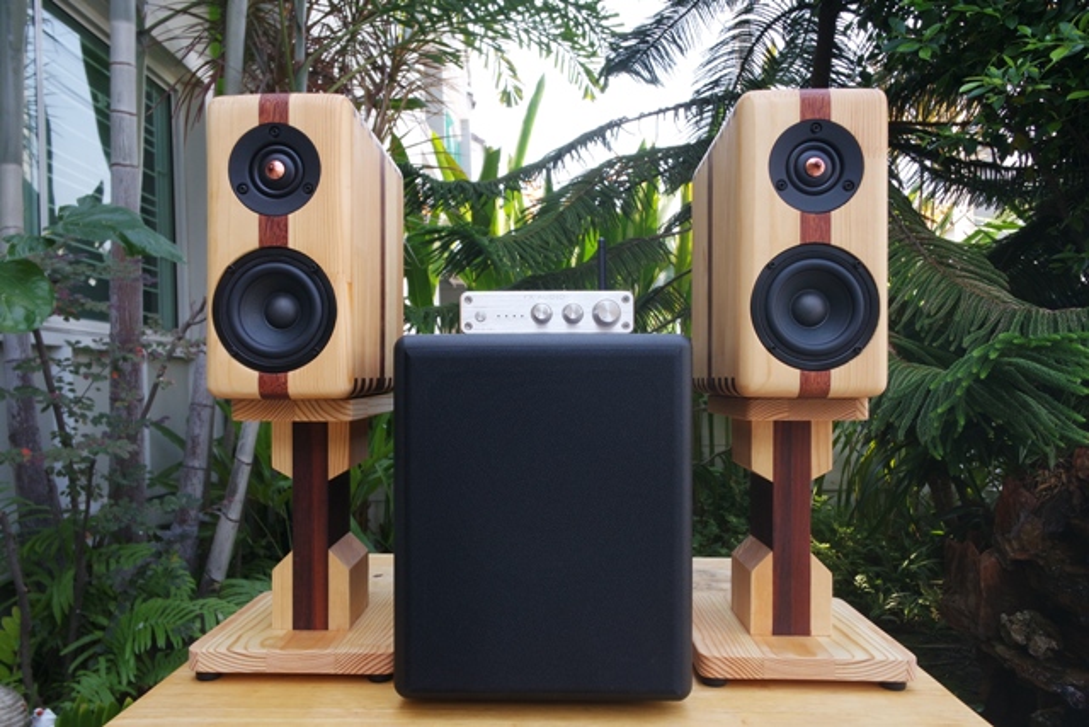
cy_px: 364
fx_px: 726
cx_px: 544
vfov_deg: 53.2
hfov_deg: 73.7
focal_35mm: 24
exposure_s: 1/60
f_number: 5.6
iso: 200
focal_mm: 9
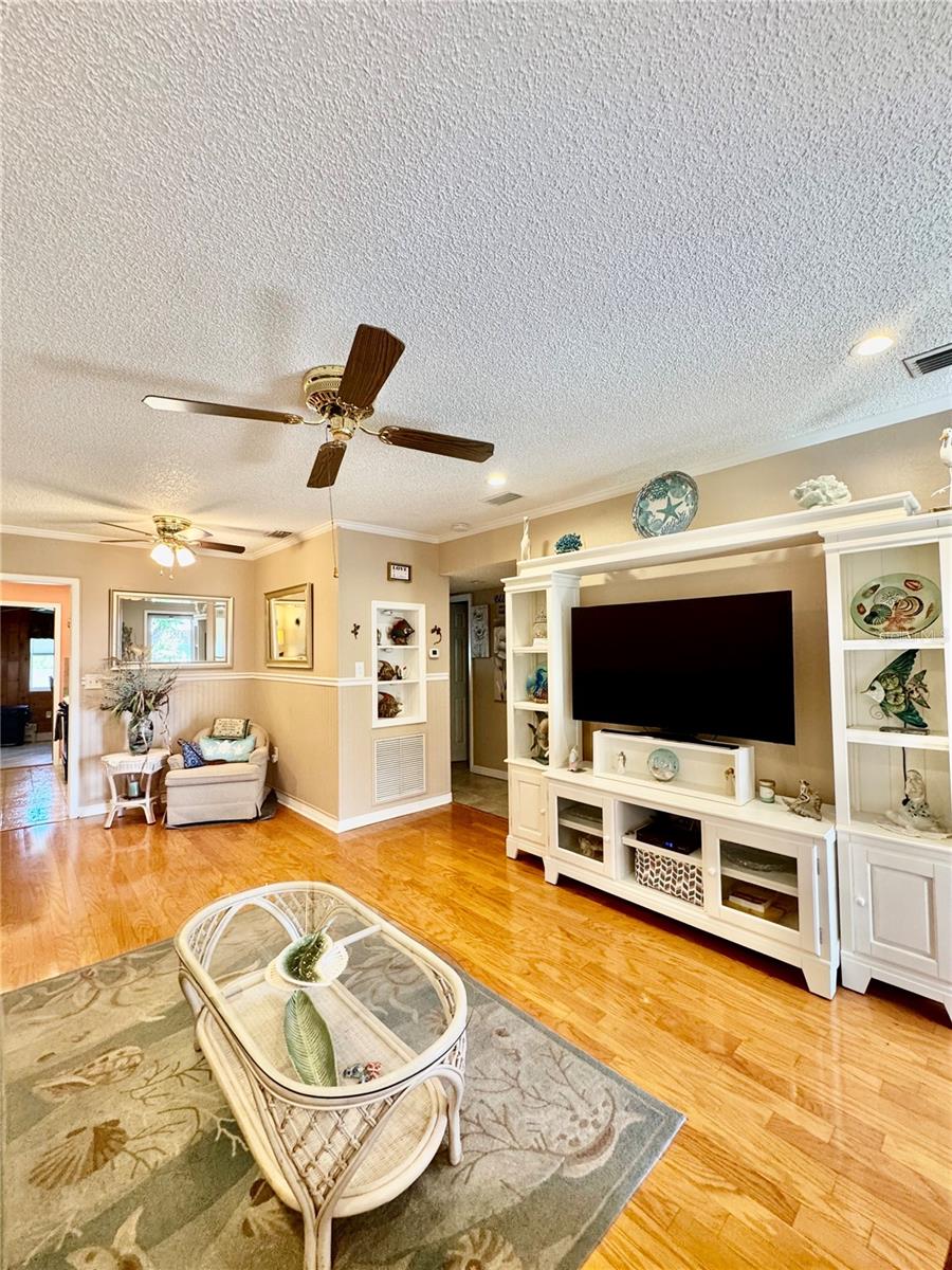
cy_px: 635
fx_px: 513
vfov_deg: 102.1
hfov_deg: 85.7
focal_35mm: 14
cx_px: 476
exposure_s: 1/60
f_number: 2.2
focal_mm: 2.22
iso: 250
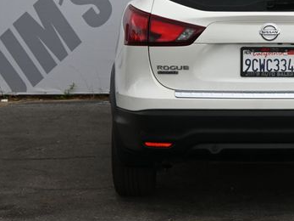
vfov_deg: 11.1
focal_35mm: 133
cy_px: 57
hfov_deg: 14.7
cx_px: 270
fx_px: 1129
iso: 200
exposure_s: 1/250
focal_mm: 50
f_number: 6.3
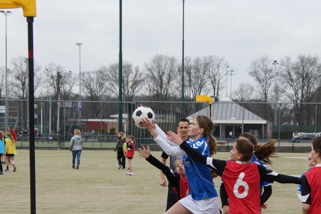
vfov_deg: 10.1
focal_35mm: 136
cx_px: 205
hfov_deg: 15.1
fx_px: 1211
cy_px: 149
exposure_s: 1/1000
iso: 400
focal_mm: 55
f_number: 6.3
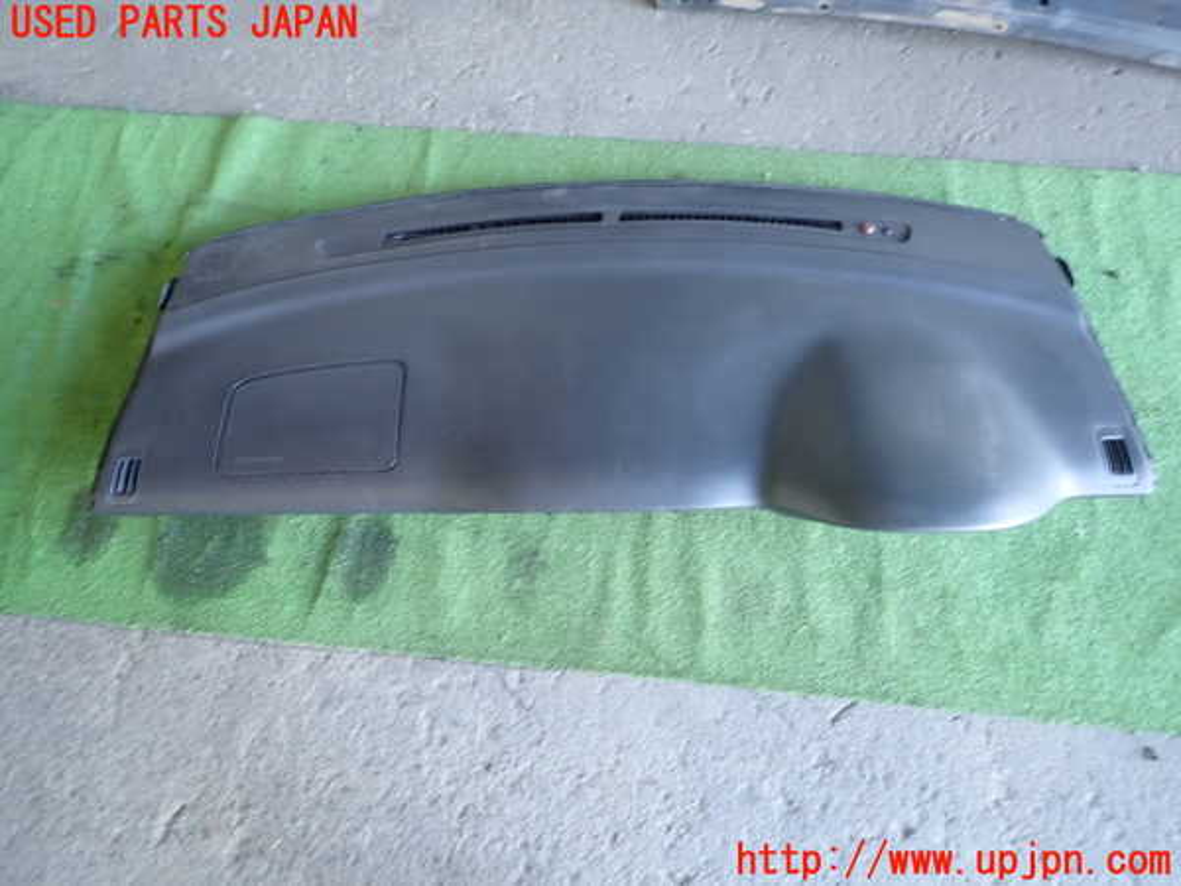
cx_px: 590
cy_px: 443
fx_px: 853
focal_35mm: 25
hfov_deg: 69.4
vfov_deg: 54.9
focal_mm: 4.5
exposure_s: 1/30
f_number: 2
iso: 200
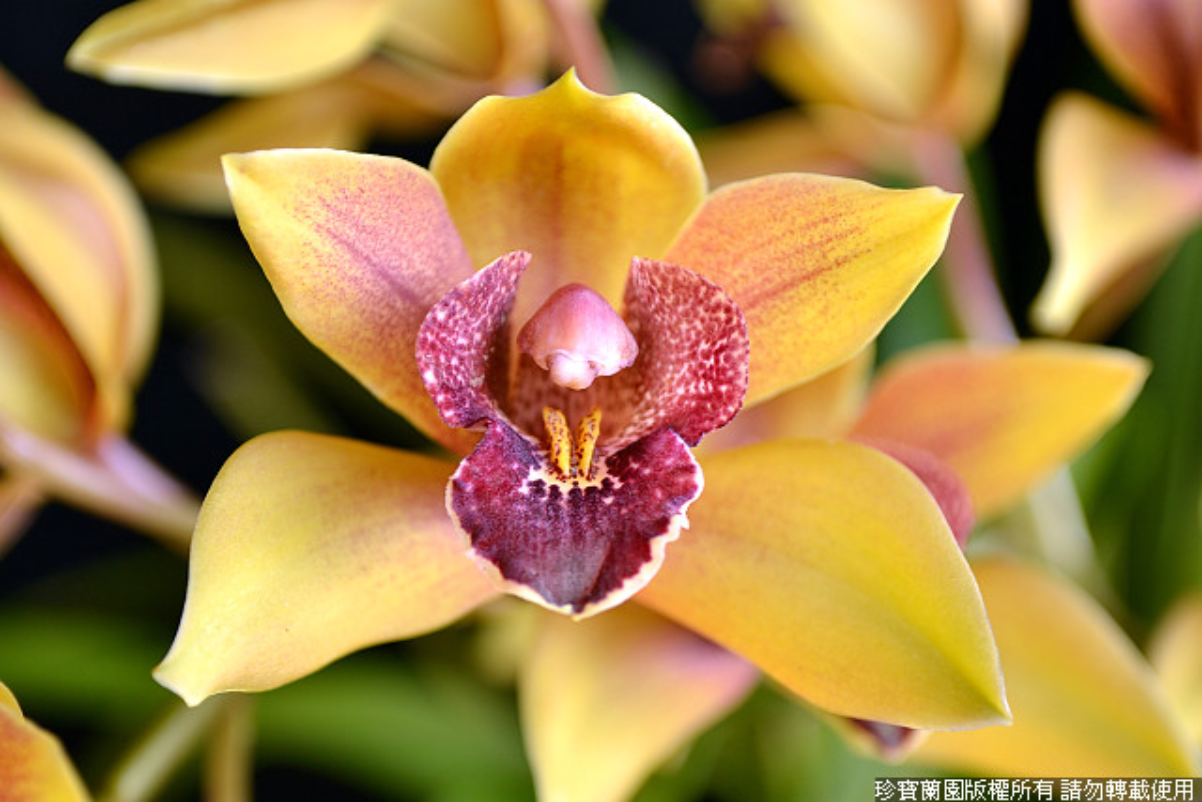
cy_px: 401
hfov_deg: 29.2
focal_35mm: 69
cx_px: 601
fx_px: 2304
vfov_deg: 19.7
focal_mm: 46
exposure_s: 1/25
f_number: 5.3
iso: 100
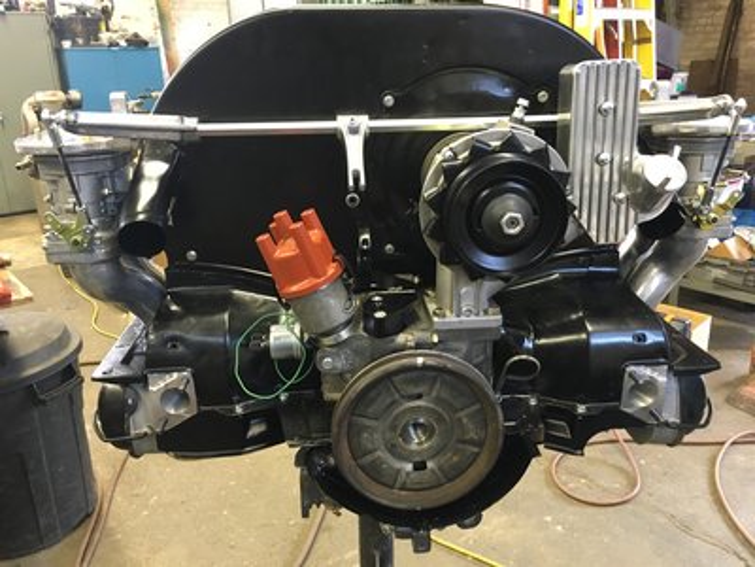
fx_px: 633
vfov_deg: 48.2
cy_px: 284
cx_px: 378
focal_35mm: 29
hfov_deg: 61.7
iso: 200
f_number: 2.2
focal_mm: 4.15
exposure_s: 1/17
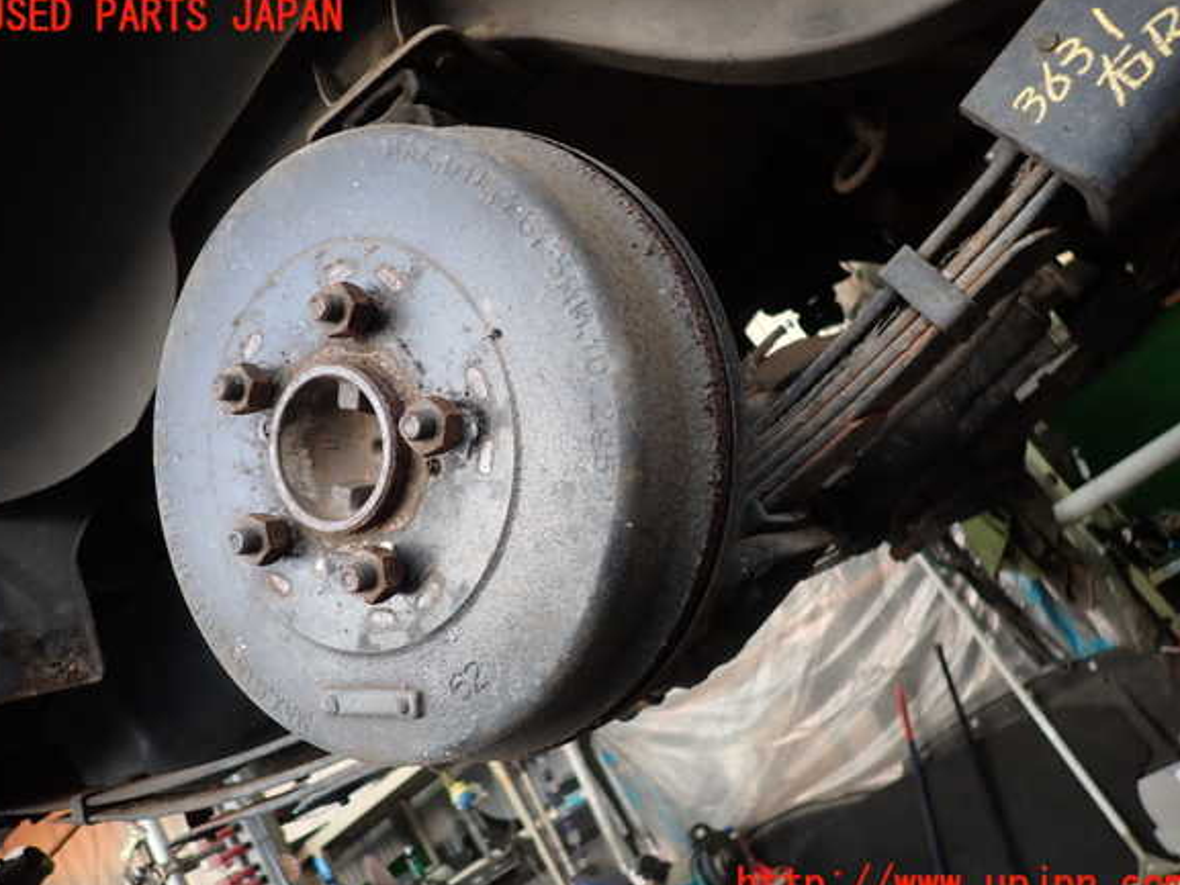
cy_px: 452
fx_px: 886
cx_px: 585
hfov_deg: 67.3
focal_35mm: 26
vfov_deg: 53.1
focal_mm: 4.5
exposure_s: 1/60
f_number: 2
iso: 160
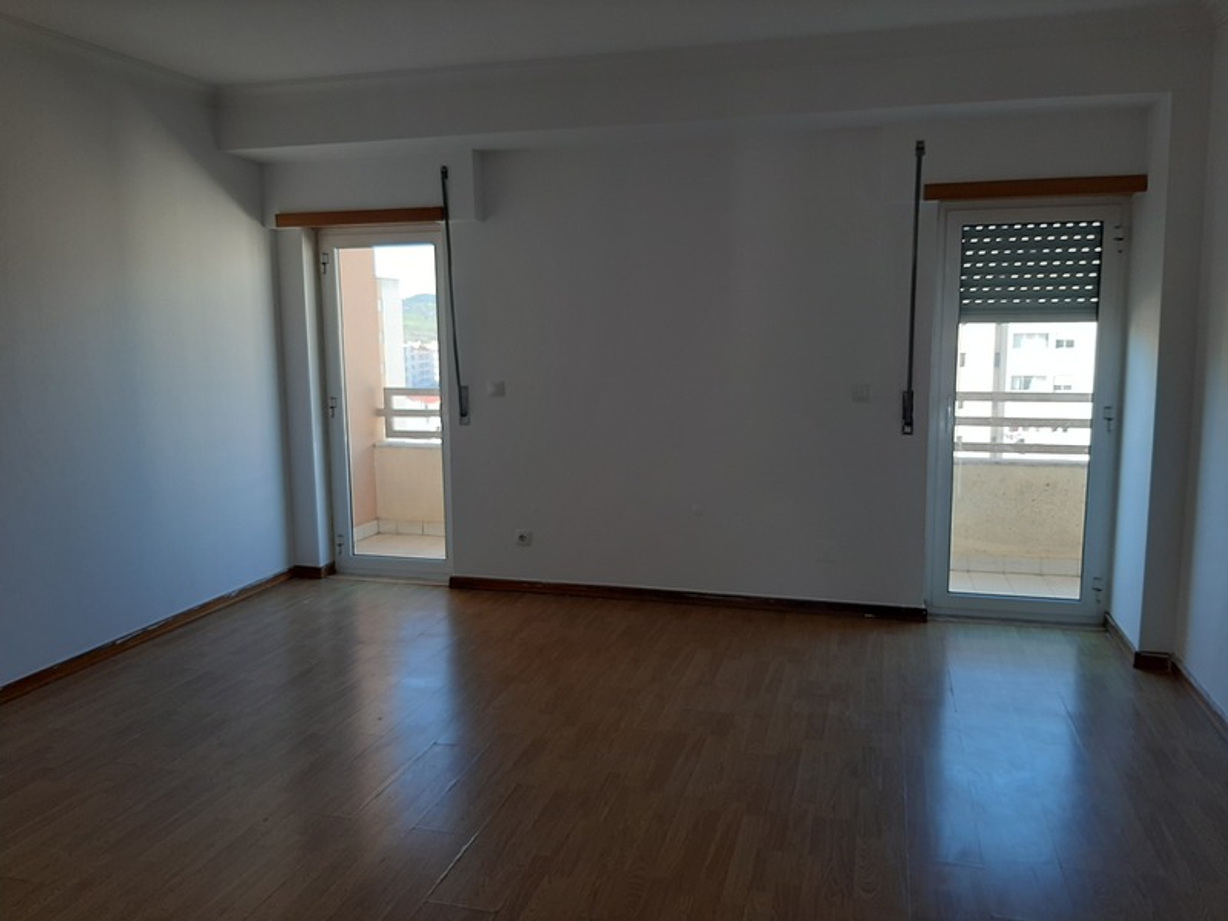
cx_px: 614
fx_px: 958
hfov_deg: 65.3
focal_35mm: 27
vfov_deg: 51.4
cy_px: 460
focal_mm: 3.93
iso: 40
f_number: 1.7
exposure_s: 1/100
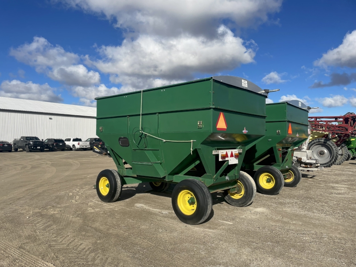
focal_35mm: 26
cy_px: 134
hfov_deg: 67.3
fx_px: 267
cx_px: 178
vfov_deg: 53.1
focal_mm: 4.2
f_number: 1.6
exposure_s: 1/5556
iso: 32
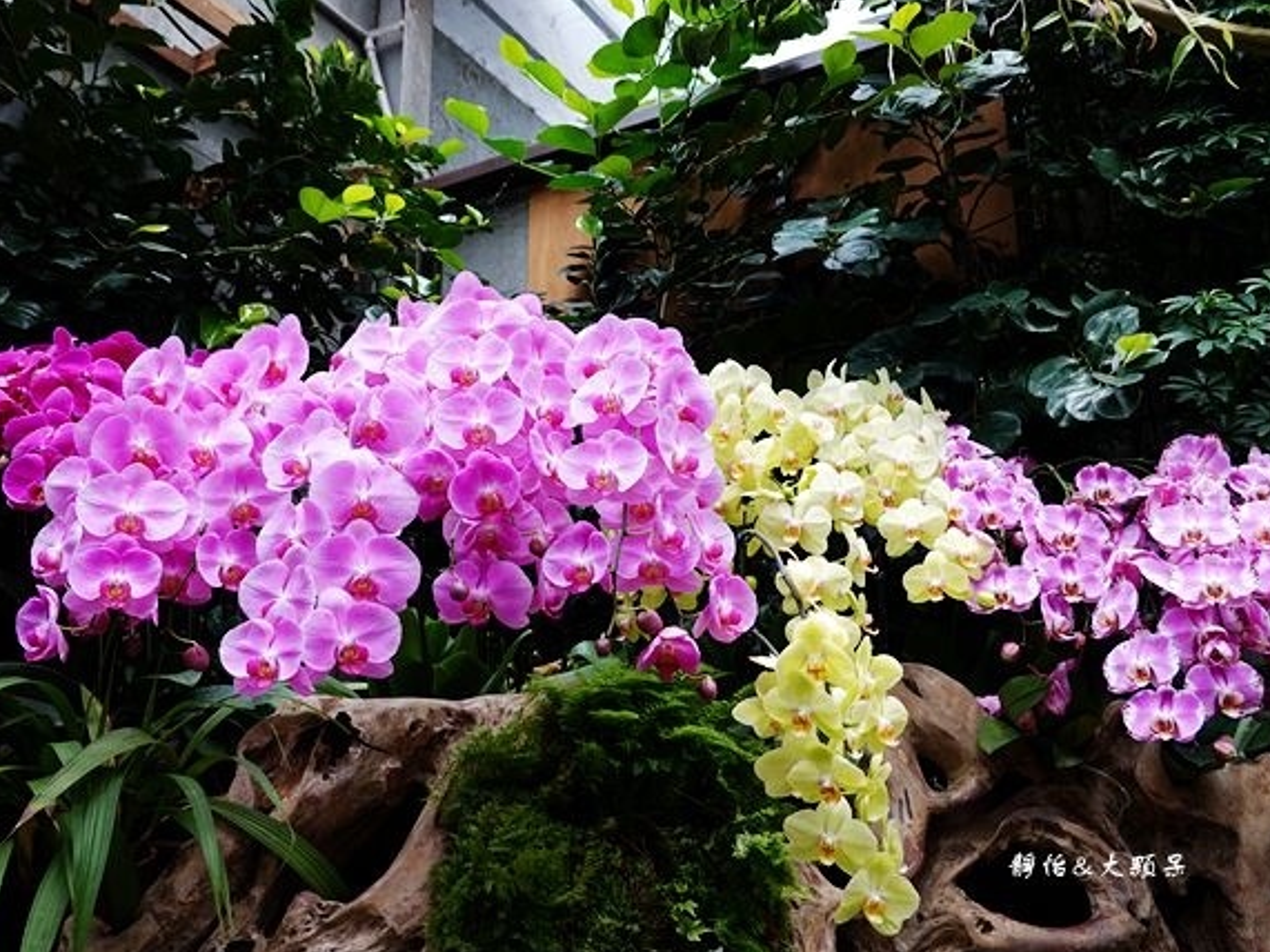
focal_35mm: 35
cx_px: 560
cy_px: 477
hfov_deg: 52.5
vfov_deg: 40.7
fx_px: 1284
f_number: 3.5
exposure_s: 1/80
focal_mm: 11.76
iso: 125
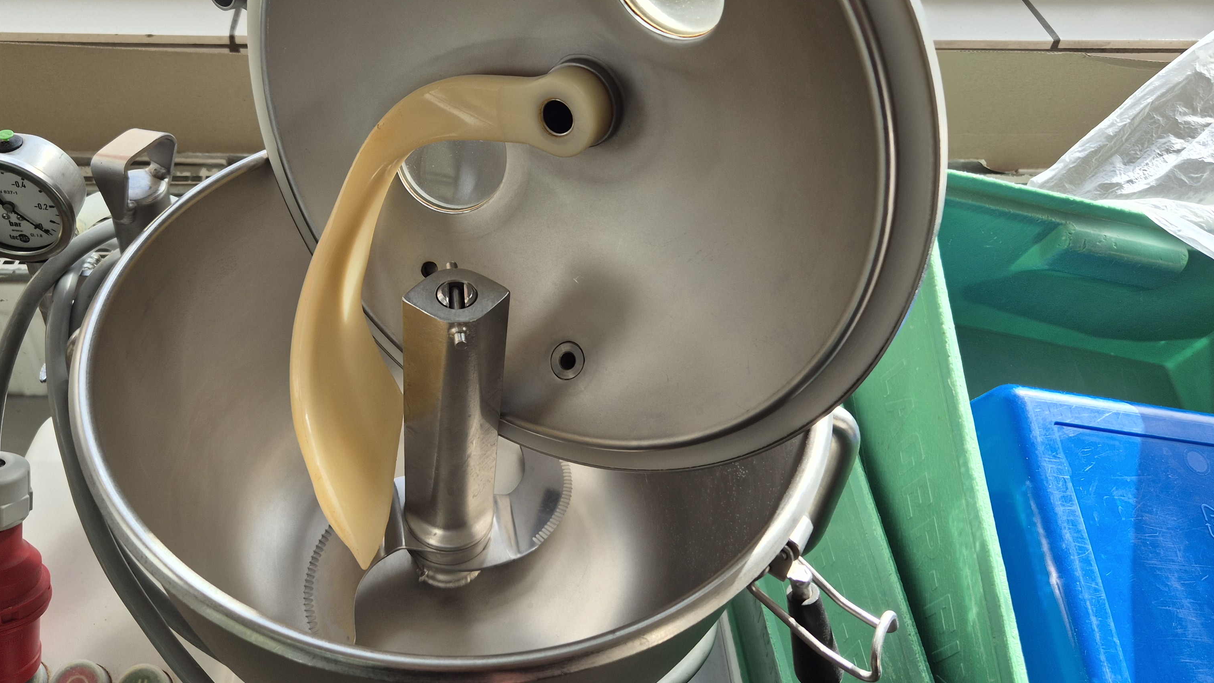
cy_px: 237
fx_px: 1062
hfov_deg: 58.9
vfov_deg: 35.3
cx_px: 471
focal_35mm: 33
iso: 25
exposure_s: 1/347
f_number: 1.8
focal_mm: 5.4
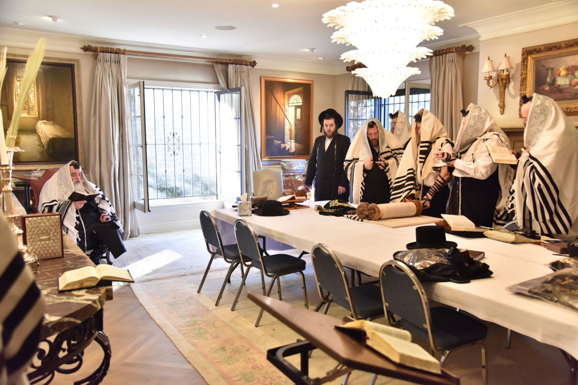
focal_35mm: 30
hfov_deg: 61.9
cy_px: 192
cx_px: 289
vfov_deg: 43.6
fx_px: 482
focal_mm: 30
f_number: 4
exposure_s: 1/125
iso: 2000
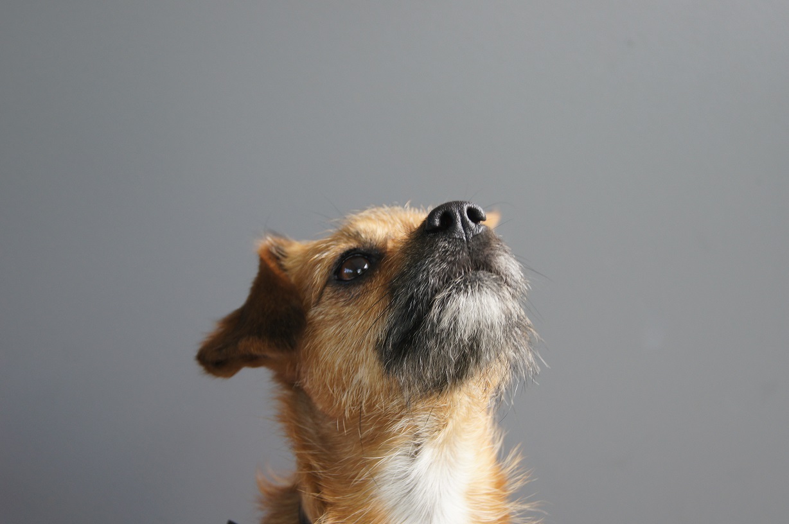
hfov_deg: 29.9
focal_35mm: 68
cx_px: 394
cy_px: 262
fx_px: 1478
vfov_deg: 20.1
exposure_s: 1/80
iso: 250
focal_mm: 45
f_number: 5.6
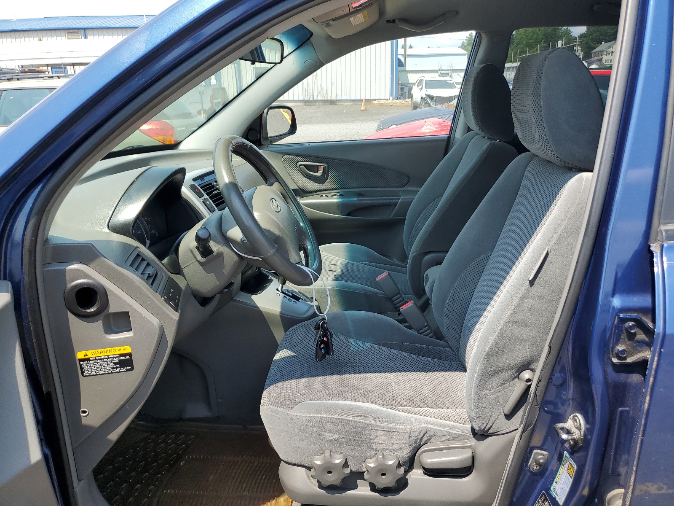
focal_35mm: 26
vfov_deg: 53.1
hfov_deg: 67.3
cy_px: 253
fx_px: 506
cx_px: 337
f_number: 1.5
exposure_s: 1/1250
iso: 50
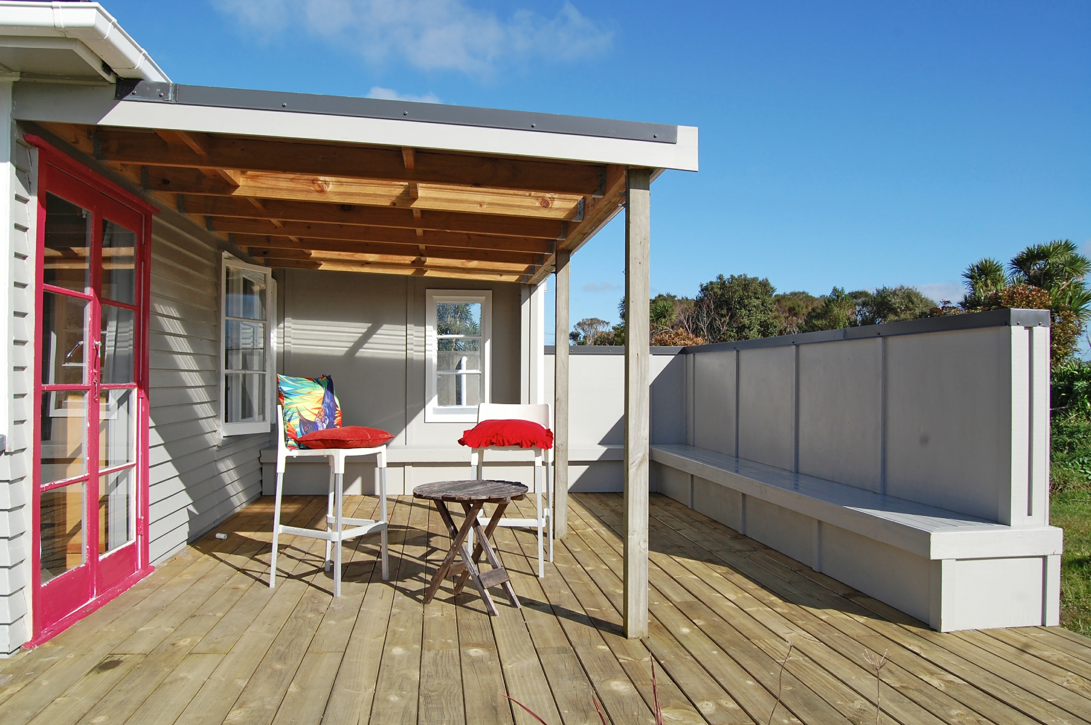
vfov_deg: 47.8
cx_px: 546
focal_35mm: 27
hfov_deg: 67.4
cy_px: 362
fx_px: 817
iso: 200
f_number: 9
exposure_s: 1/320
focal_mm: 18
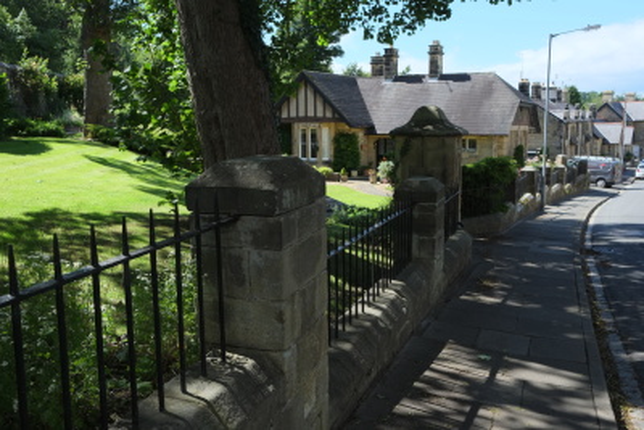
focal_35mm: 35
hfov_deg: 54.4
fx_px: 626
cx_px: 322
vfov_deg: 37.9
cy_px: 215
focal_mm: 23
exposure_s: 1/350
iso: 800
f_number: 8
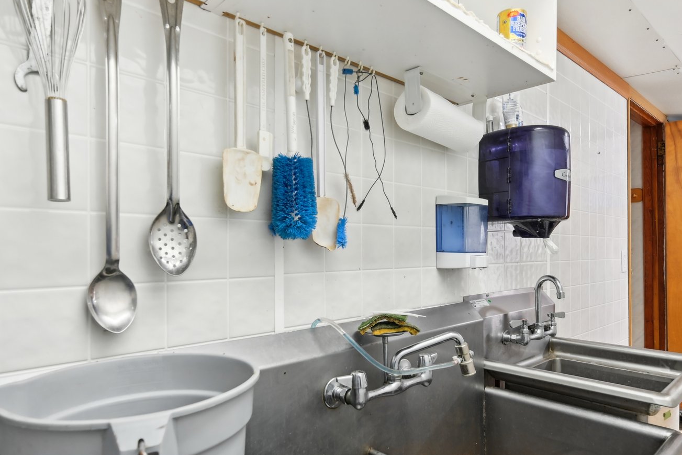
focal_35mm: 22
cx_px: 352
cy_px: 233
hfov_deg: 78.6
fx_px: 417
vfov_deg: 57.2
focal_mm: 14
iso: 400
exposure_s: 1/5
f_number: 8
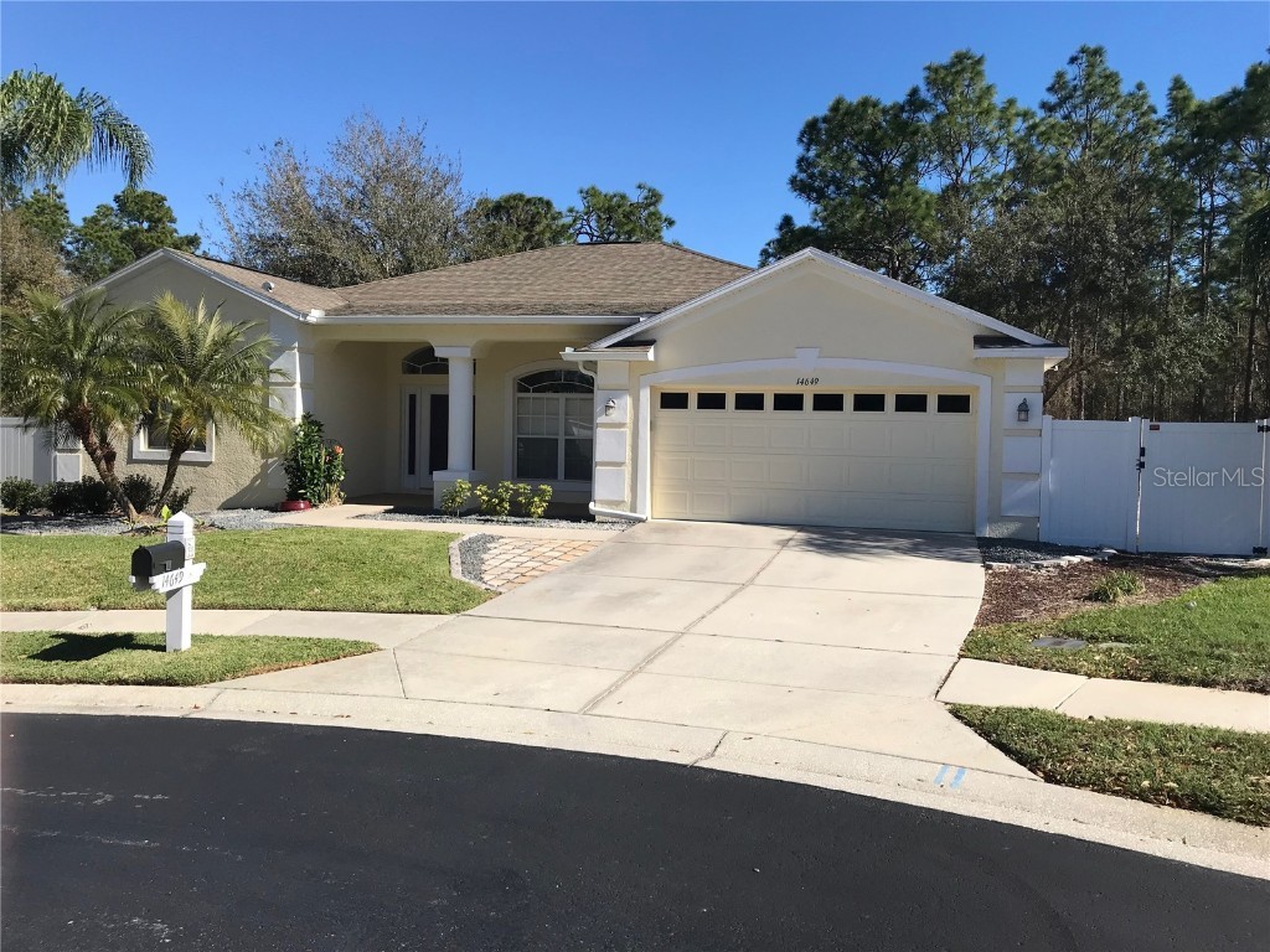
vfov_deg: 49.7
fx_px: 1027
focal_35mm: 28
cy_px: 476
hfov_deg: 63.4
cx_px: 635
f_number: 1.8
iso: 20
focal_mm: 3.99
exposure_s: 1/2591
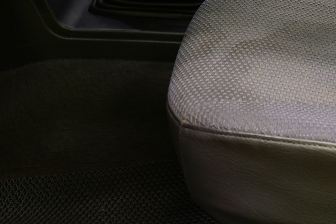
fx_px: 1036
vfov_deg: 11.5
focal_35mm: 111
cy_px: -164
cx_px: 403
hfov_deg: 17.6
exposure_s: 1/8
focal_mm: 30
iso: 400
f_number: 8
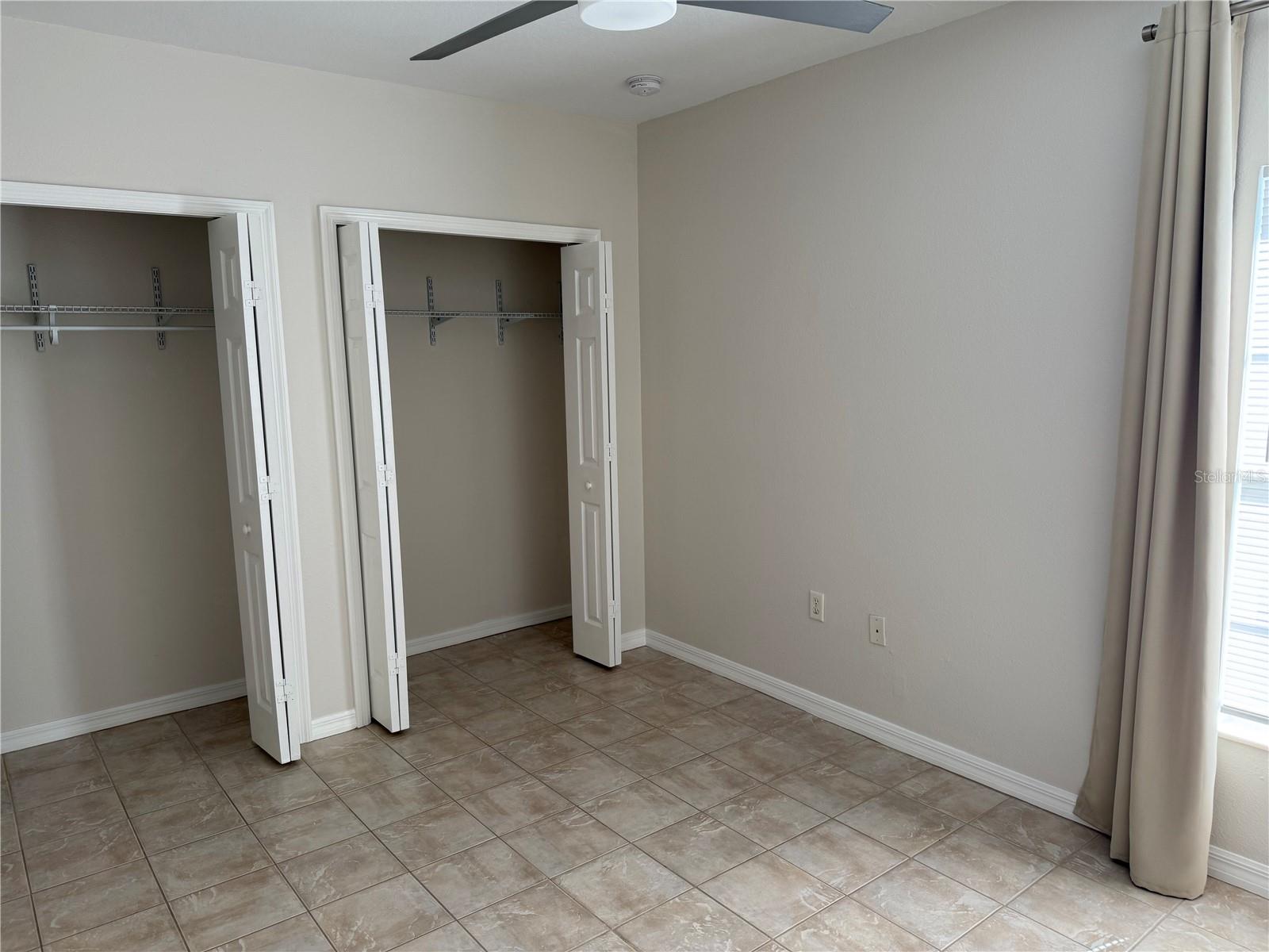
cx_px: 634
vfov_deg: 56.8
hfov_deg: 71.6
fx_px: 880
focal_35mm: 24
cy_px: 476
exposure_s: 1/121
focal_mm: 6.76
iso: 64
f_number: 1.78
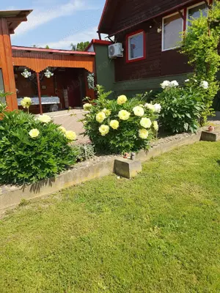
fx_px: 220
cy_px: 146
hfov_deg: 53.1
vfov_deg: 67.3
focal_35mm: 26
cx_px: 110
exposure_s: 1/1416
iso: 50
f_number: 2.4
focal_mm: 4.32
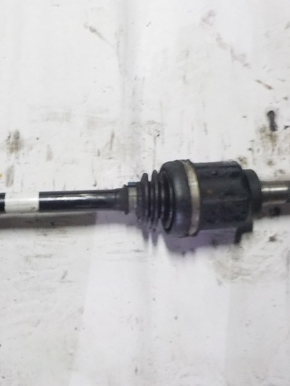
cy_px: 194
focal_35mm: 41
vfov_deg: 45.8
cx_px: 68
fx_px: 458
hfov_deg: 34.3
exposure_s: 1/6
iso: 800
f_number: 3.3
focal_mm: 4.1
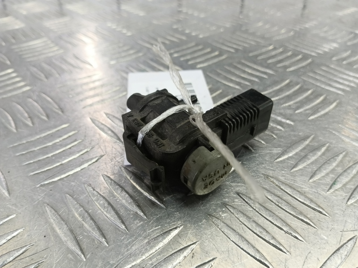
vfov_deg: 58.9
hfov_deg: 73.9
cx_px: 179
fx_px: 238
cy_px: 134
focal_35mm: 23
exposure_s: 1/50
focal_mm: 4.11
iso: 139
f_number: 1.6
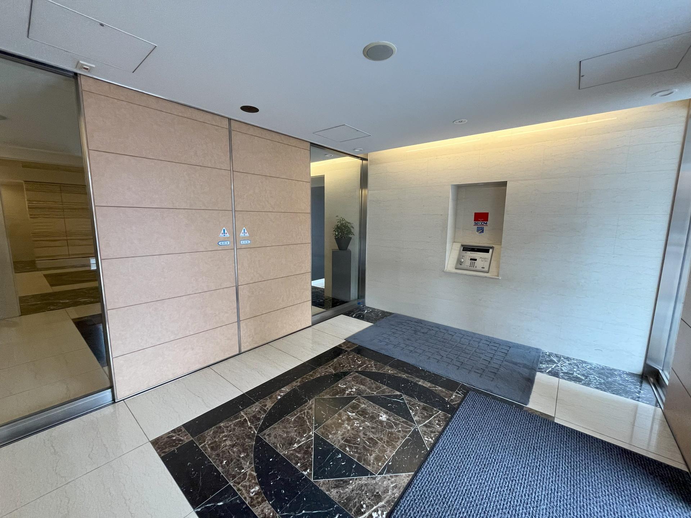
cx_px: 346
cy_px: 259
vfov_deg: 89.9
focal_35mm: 13
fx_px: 260
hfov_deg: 106.2
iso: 250
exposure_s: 1/100
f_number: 2.4
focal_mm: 1.54
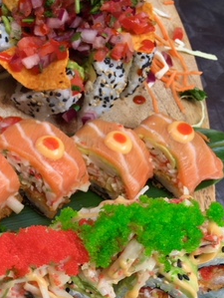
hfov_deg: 23.3
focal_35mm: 62
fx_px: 534
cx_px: 37
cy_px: 177
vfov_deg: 31.1
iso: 25
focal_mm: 4.15
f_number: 2.2
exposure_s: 1/100
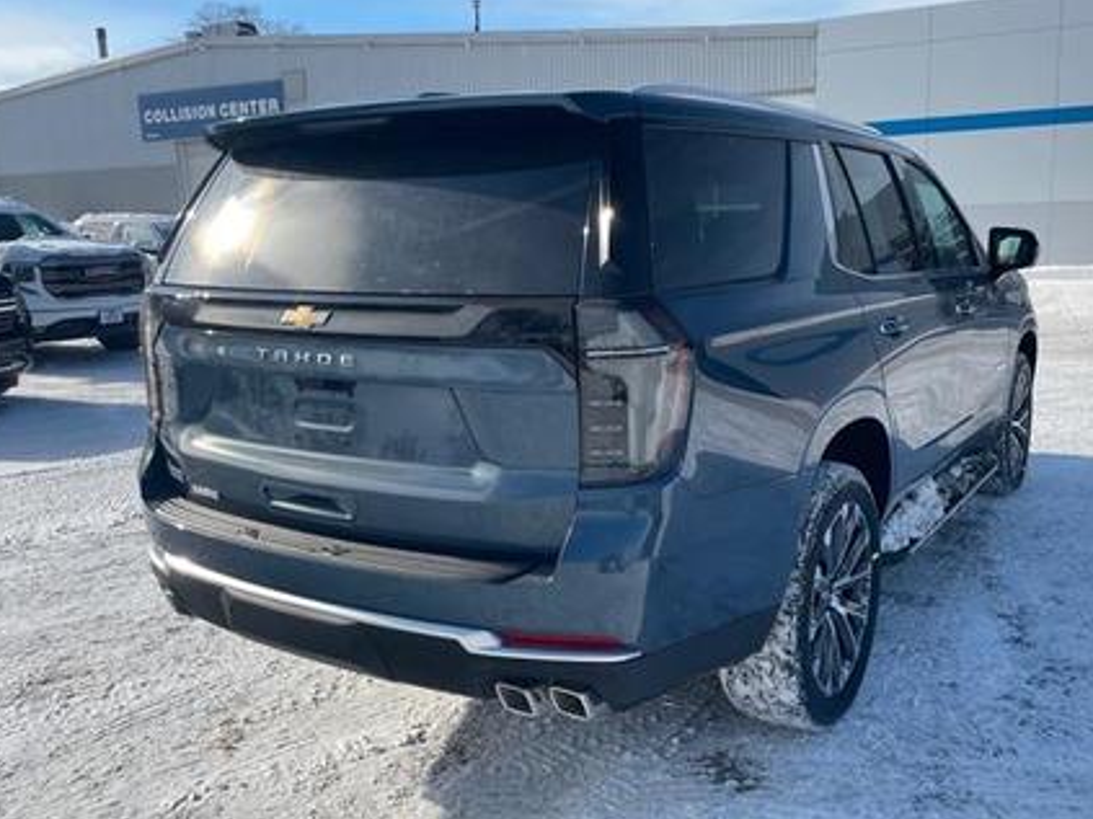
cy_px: 400
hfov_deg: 58.3
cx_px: 594
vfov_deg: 45.4
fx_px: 979
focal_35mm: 31
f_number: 1.6
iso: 32
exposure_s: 1/1125
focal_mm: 4.2
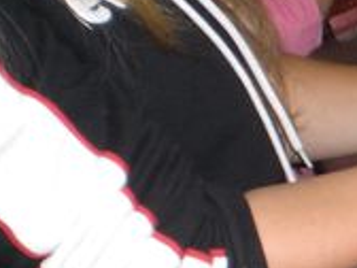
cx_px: 527
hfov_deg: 16.0
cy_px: 301
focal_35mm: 113
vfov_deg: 12.8
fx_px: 1165
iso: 200
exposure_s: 1/60
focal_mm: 6.3
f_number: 3.1
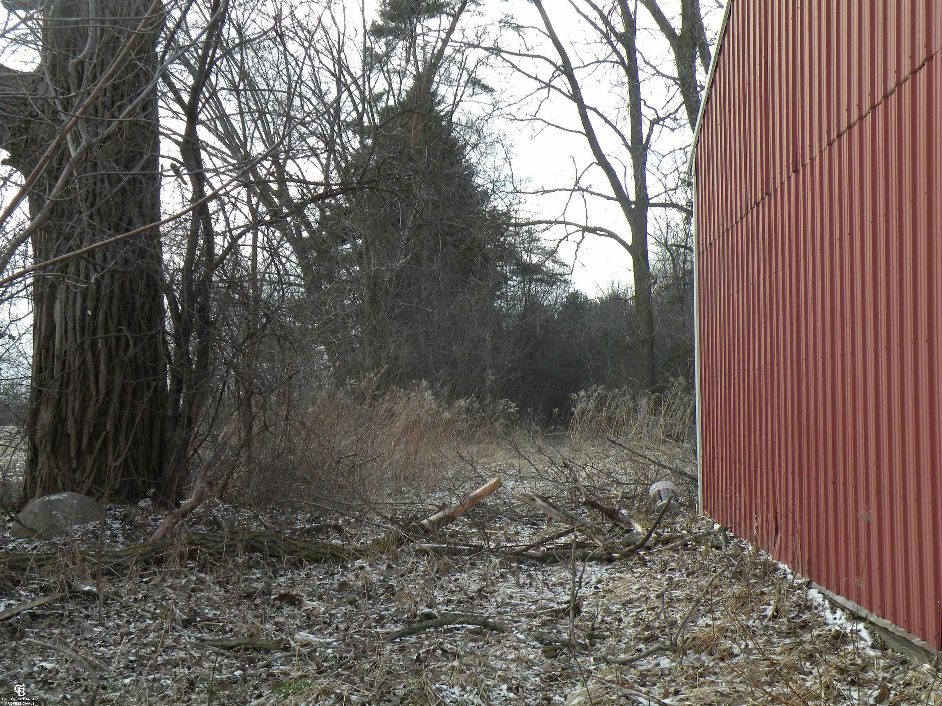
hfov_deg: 34.3
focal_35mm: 56
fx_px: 1524
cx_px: 471
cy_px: 353
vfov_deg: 26.1
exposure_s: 1/127
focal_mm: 9.8
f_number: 5
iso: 64
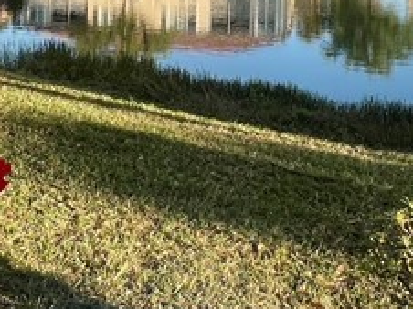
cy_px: 31
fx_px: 703
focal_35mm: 59
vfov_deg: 24.1
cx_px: 175
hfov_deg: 32.7
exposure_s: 1/475
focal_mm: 1.57
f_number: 1.8
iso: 32
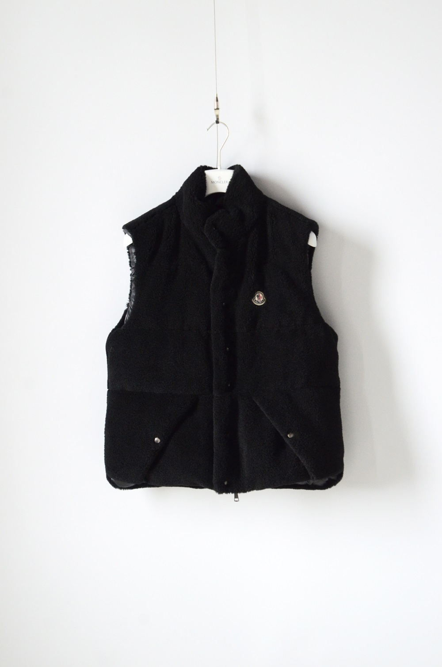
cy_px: 334
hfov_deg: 25.6
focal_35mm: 52
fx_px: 971
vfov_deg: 37.9
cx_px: 221
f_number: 5.6
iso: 2000
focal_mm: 35
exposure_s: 1/15
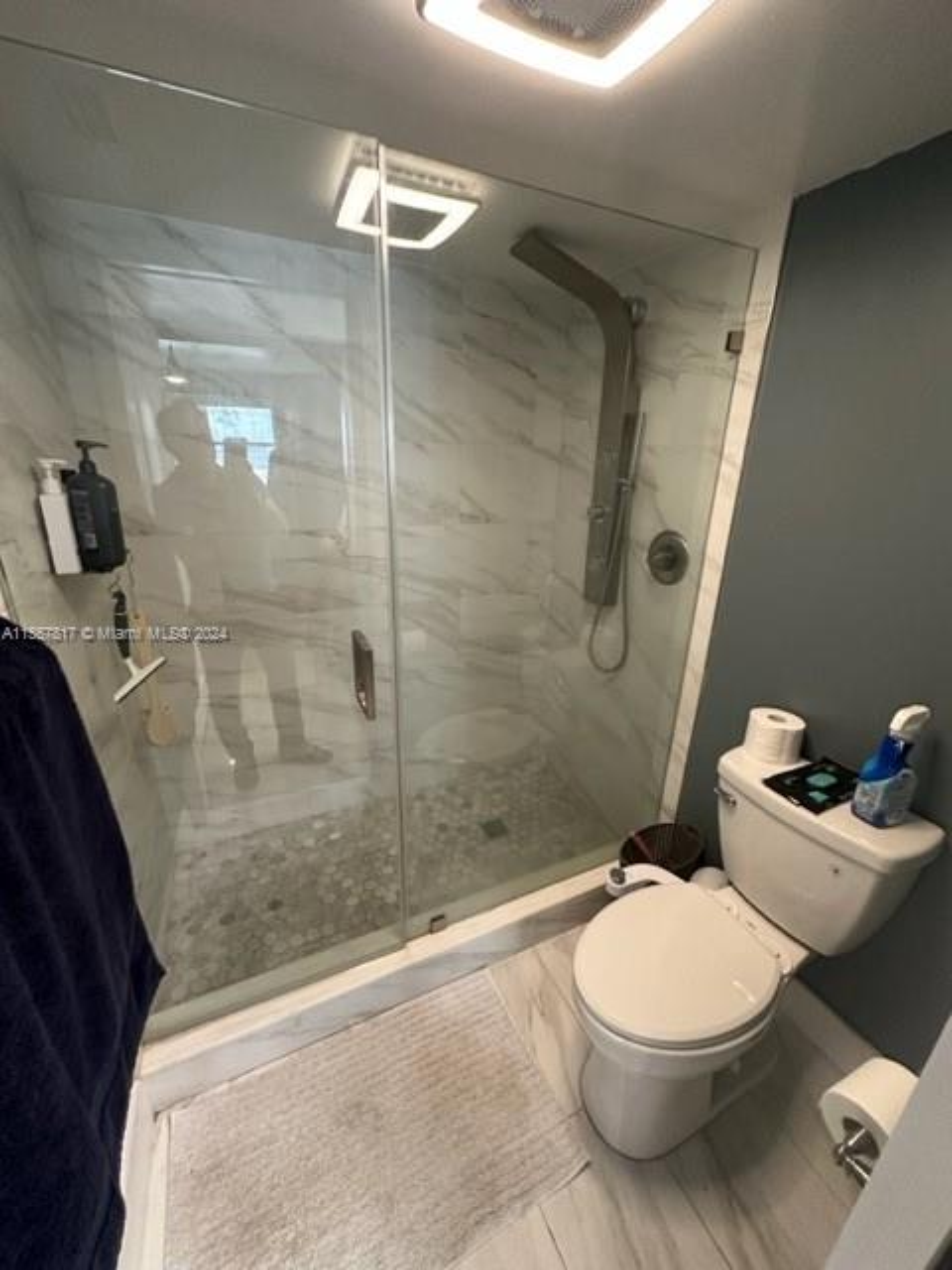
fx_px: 513
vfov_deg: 102.1
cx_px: 476
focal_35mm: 14
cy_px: 635
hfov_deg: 85.7
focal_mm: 2.22
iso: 400
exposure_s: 1/42
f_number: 2.2
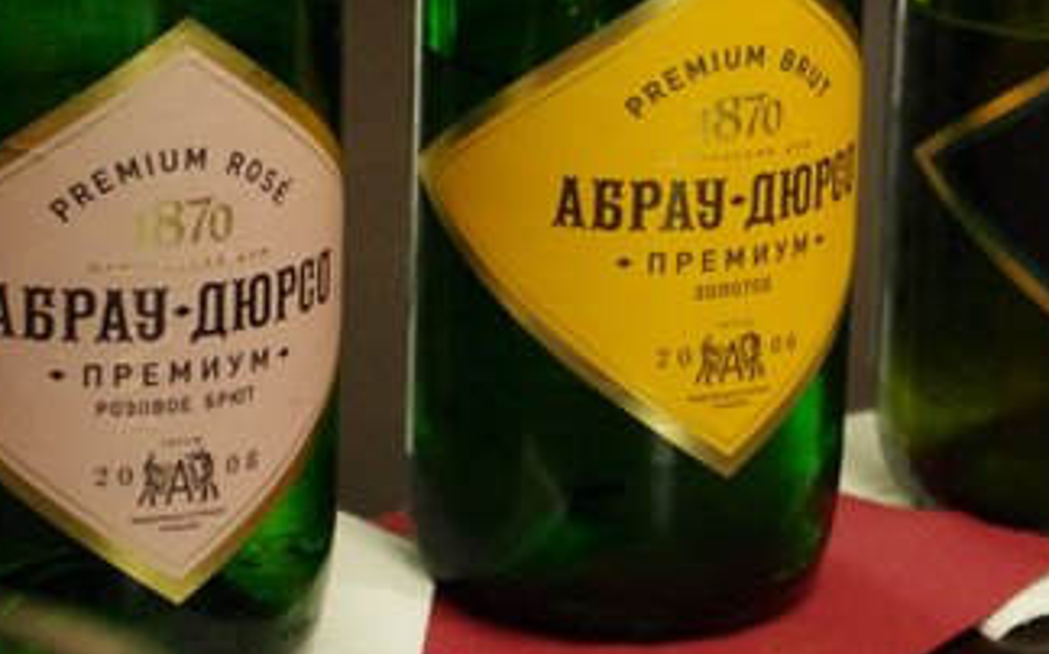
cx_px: 767
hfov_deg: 13.5
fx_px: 4428
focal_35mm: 155
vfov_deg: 8.4
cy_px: 175
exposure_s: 1/20
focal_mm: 55
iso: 3200
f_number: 5.6
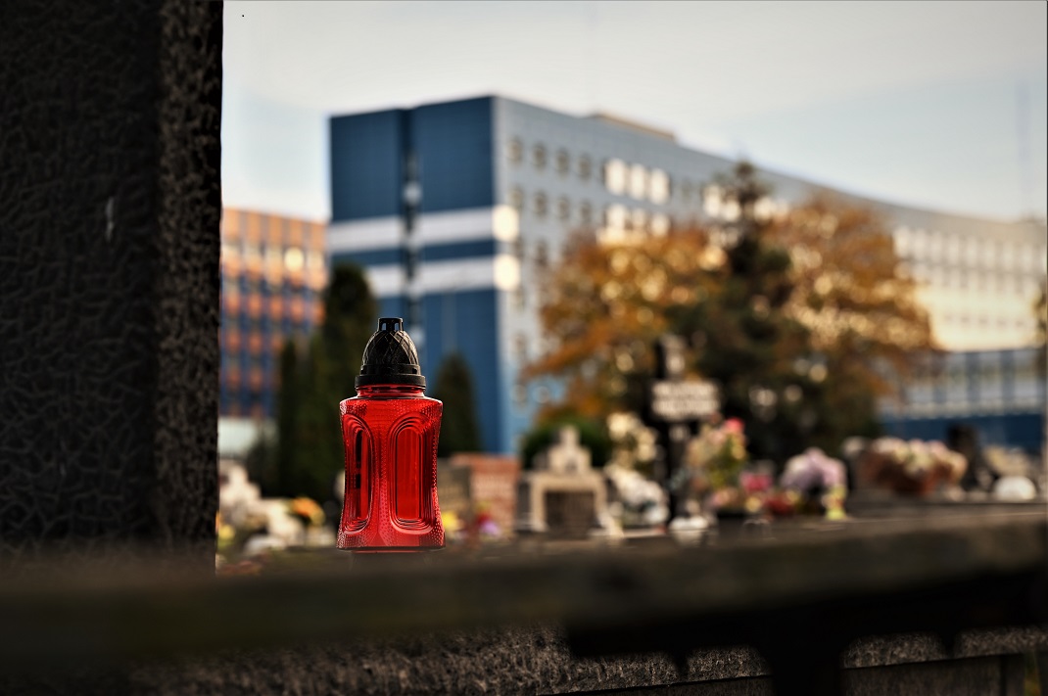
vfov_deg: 17.5
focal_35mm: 78
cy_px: 348
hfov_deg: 26.0
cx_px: 524
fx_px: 2268
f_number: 4.5
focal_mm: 78
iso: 200
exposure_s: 1/250
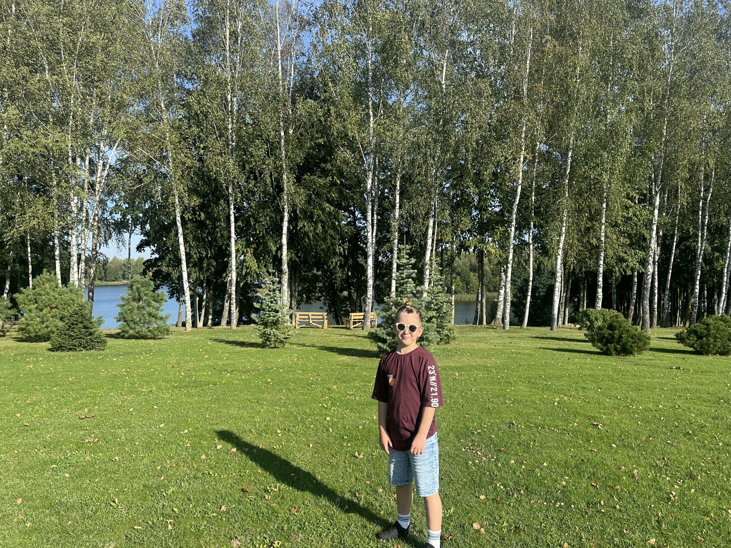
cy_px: 274
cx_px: 366
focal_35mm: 24
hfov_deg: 71.6
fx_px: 507
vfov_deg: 56.8
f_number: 1.78
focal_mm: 6.86
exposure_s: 1/2591
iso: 80
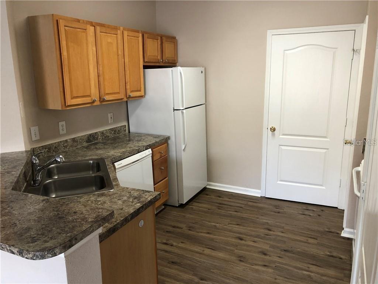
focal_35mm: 28
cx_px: 189
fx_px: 306
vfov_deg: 49.7
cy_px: 142
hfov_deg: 63.4
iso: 32
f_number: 1.8
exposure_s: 1/30
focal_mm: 4
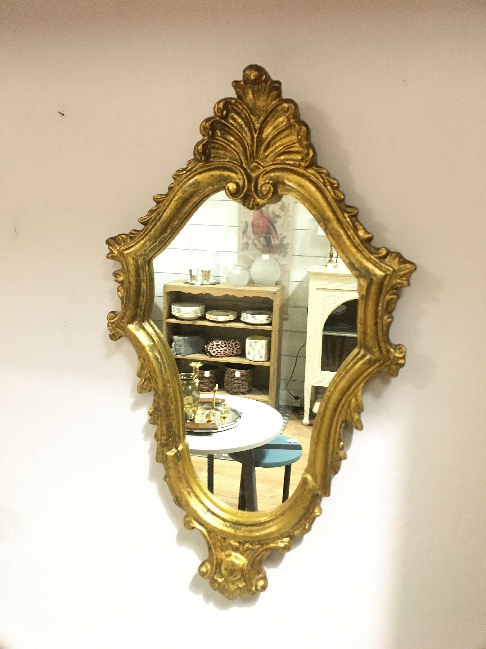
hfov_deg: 48.2
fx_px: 543
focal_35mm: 29
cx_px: 243
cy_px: 324
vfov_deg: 61.7
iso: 320
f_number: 2.2
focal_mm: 4.15
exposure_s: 1/17
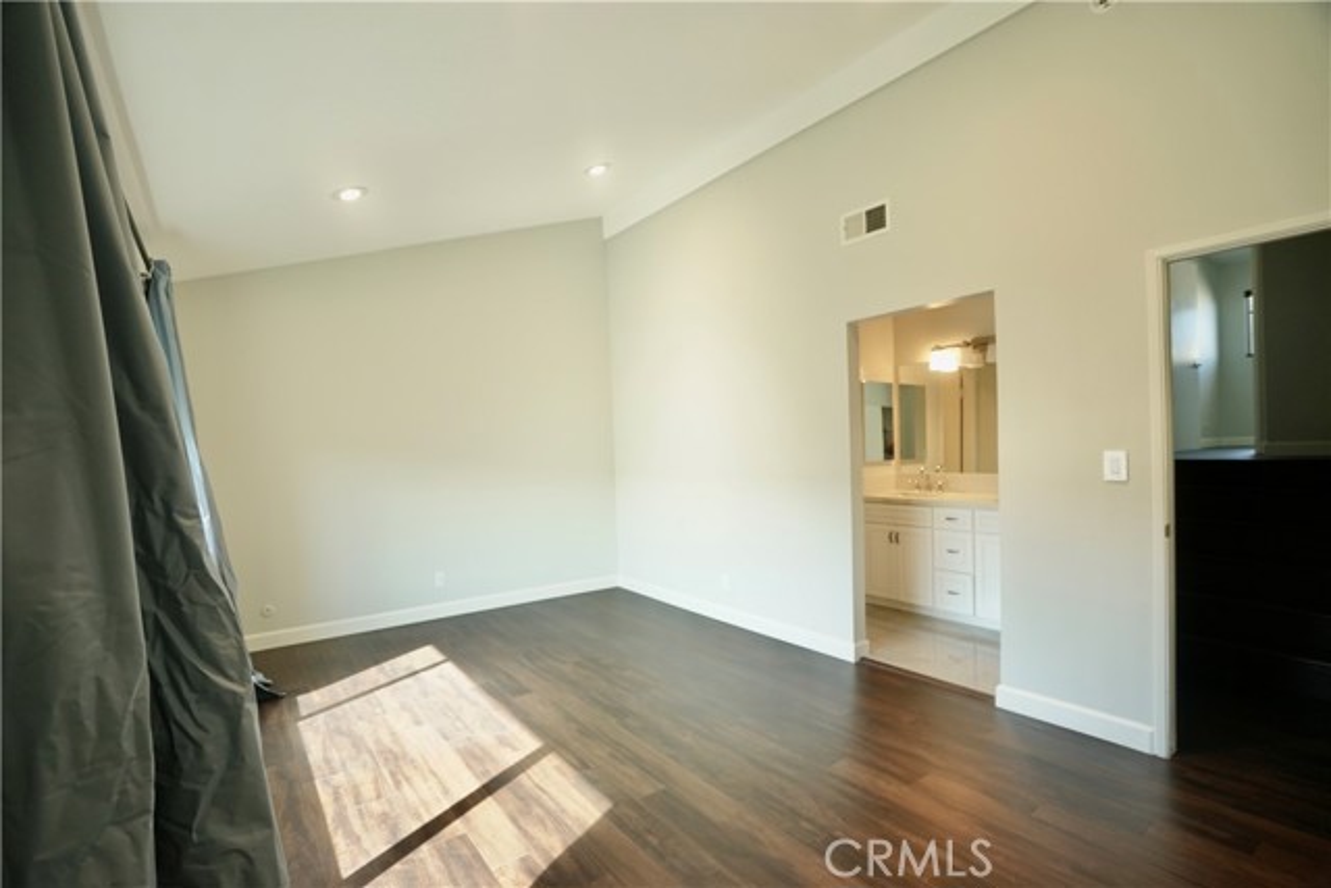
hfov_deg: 96.7
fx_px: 592
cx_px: 666
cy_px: 444
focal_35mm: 16
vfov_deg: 73.8
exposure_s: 1/60
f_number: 4
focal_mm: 16
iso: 500
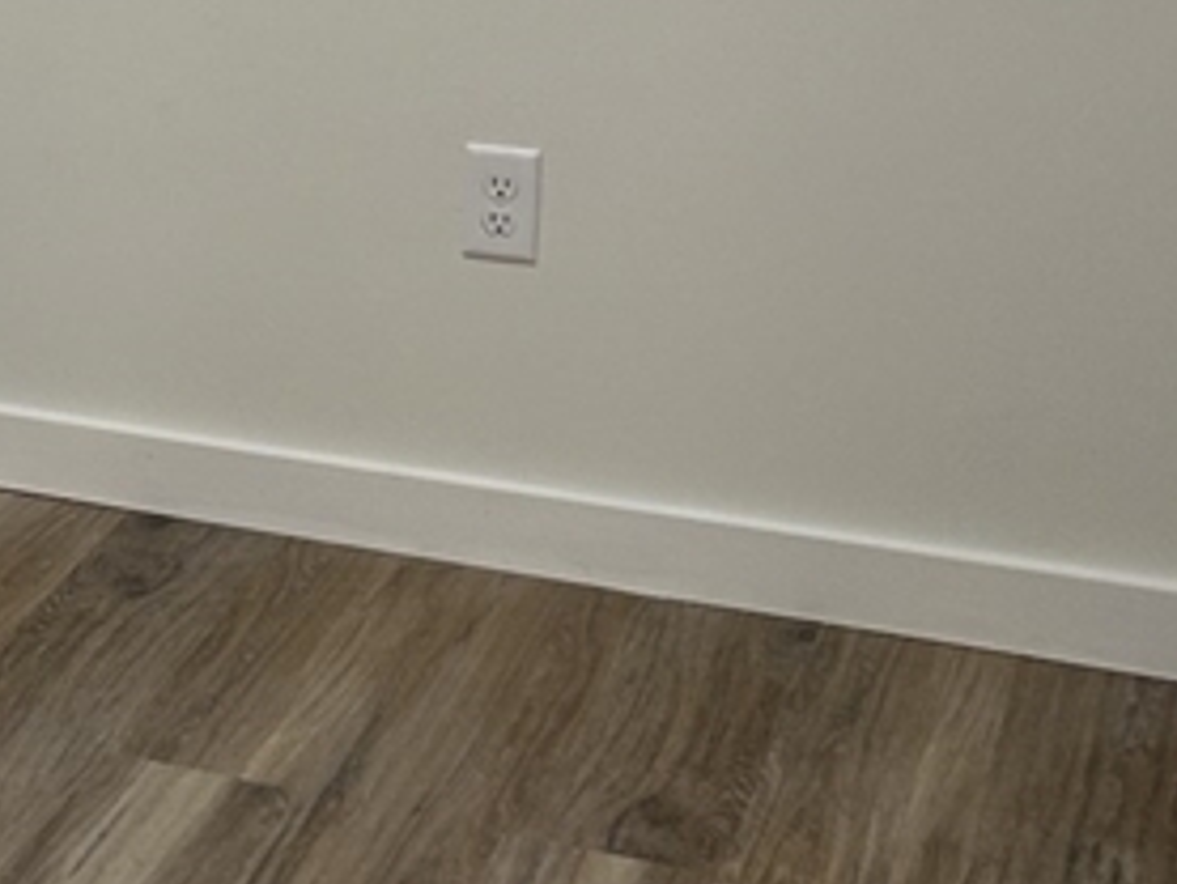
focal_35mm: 96
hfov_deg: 18.6
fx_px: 3266
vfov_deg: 15.2
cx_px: -467
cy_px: 38
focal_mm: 5.7
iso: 80
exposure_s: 1/60
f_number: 1.5
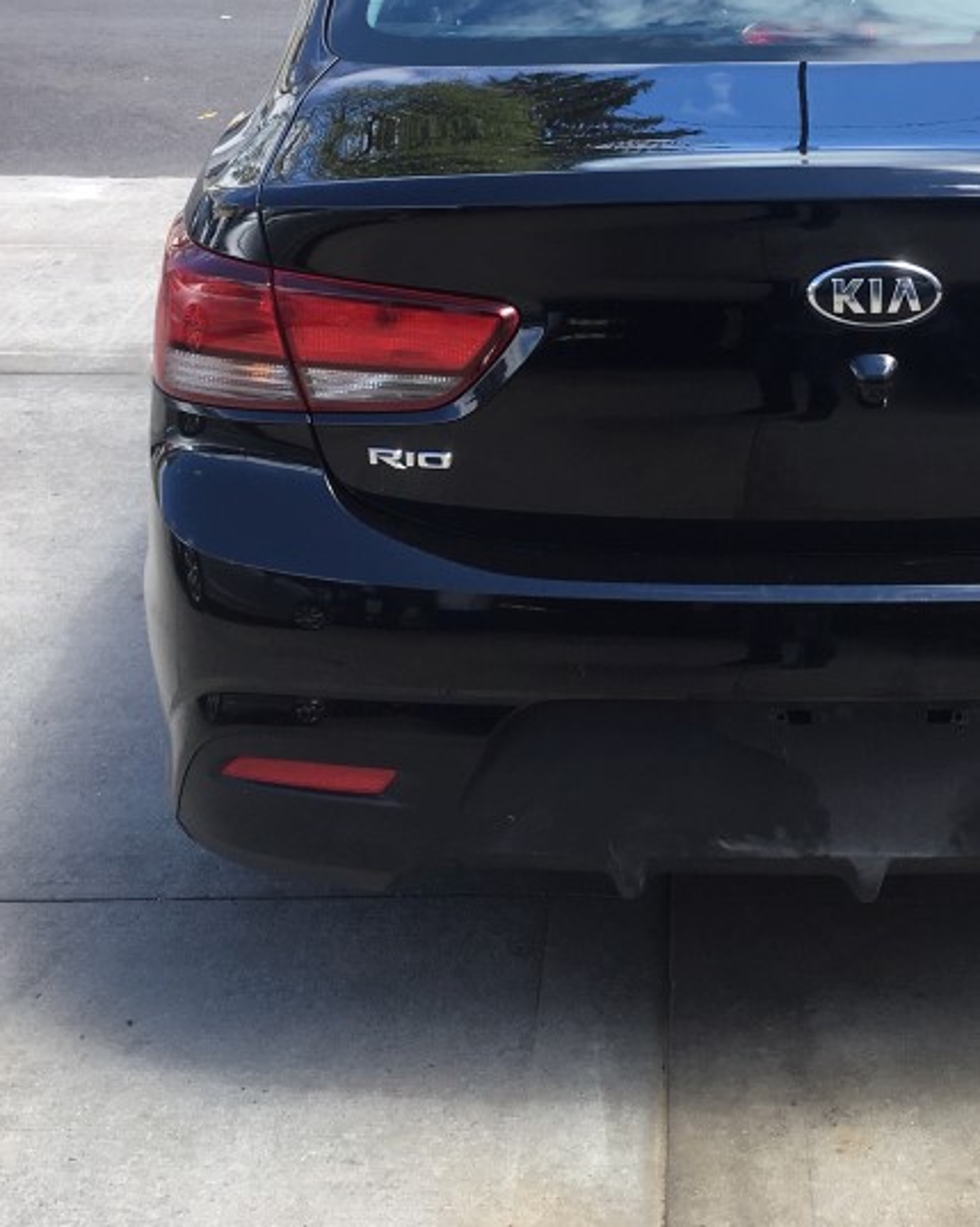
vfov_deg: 34.4
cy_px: 393
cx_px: 676
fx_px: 1959
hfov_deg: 27.9
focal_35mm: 54
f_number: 2.2
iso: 25
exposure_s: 1/416
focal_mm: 4.15
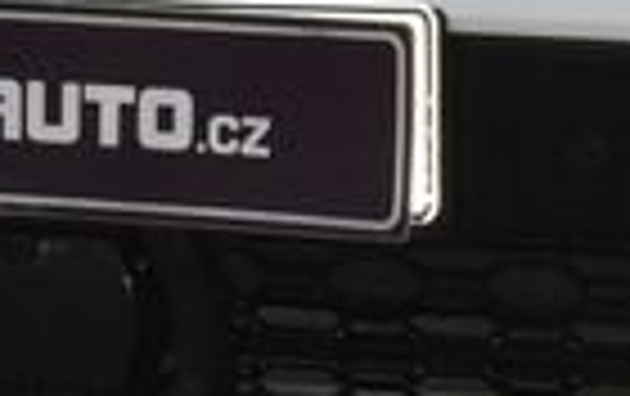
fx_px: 6139
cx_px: 734
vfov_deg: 3.7
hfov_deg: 5.8
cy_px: -212
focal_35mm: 357
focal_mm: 48
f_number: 13
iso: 500
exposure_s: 1/200
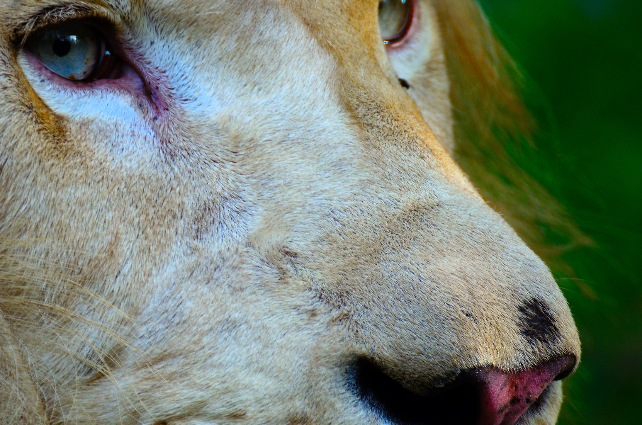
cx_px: 245
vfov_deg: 2.1
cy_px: 203
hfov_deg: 3.2
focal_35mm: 650
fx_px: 11565
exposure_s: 1/100
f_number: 5.6
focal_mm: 300
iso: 180
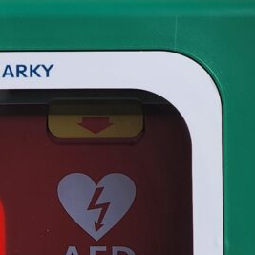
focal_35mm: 143
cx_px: 63
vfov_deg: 11.9
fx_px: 1192
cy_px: -80
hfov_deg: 12.2
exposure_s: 1/5075
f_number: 1.8
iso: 50
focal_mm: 5
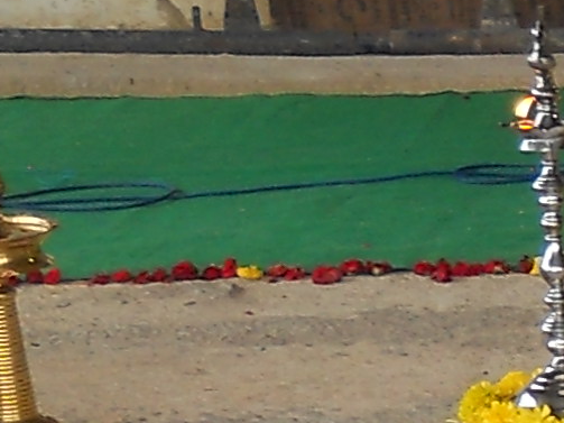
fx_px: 4333
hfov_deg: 7.1
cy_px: 1069
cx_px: 1265
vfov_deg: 5.4
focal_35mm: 266
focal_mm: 6.72
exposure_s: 1/80
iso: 80
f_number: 3.1
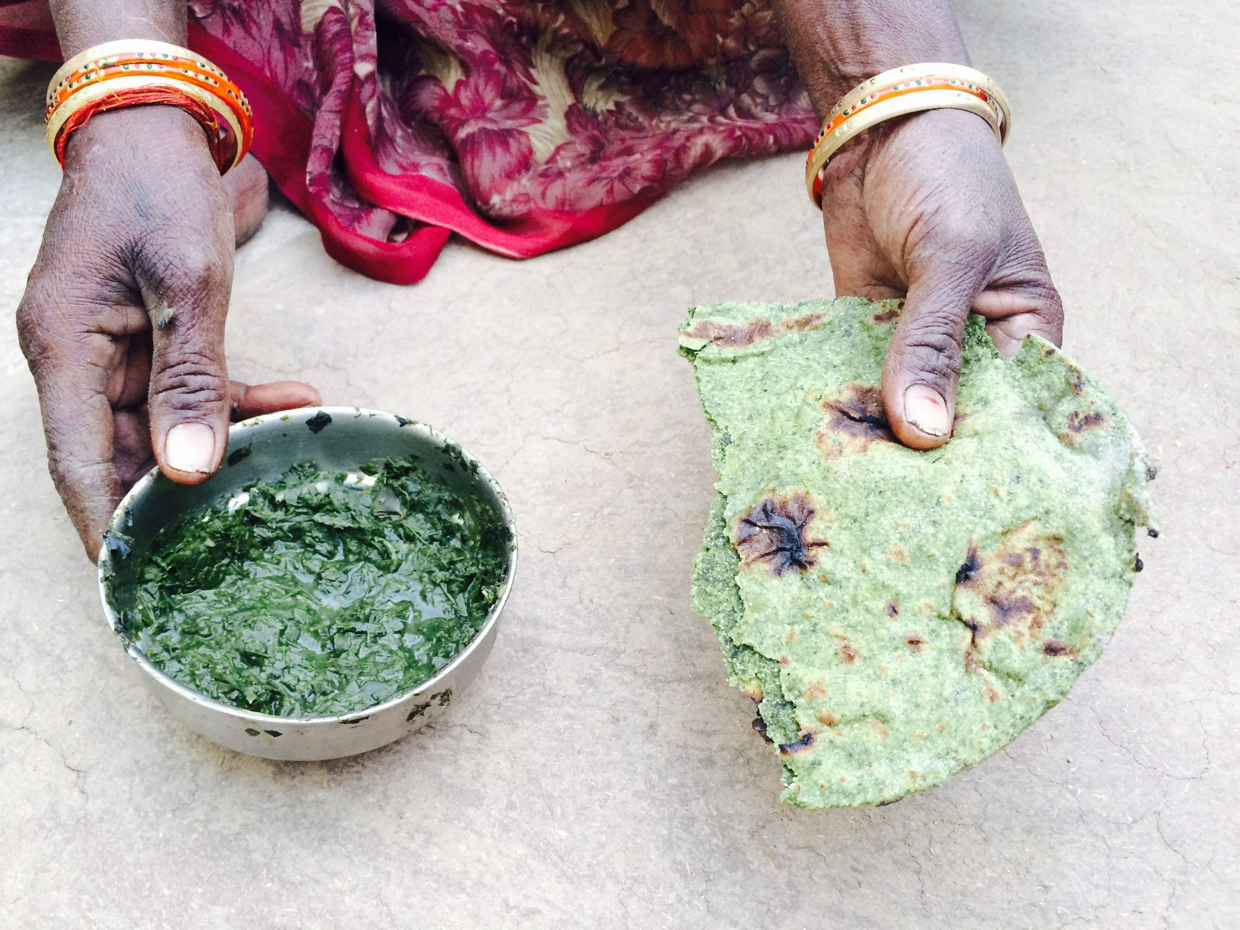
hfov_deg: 61.7
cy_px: 465
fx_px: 1039
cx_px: 620
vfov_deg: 48.2
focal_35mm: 29
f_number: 2.2
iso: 50
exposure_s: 1/30
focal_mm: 4.15
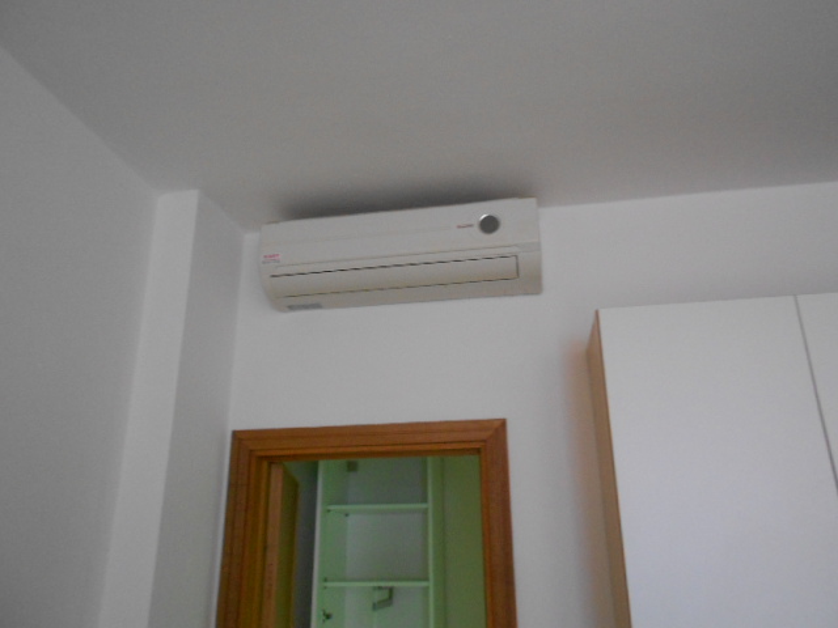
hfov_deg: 67.3
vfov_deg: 53.1
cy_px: 314
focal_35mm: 26
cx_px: 419
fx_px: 629
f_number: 3.2
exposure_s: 1/60
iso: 400
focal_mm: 4.6
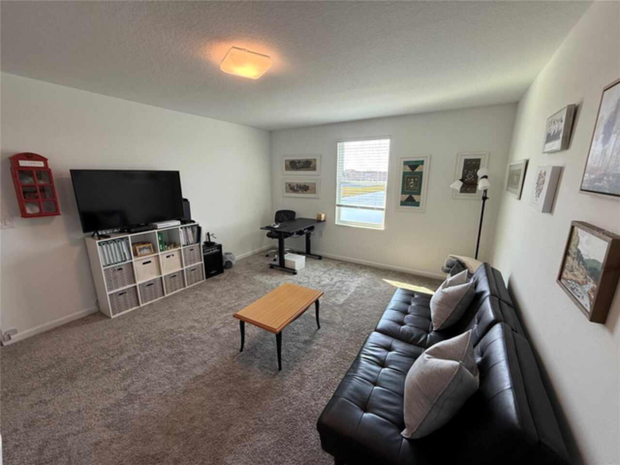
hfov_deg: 102.1
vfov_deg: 85.7
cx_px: 310
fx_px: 251
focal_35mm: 14
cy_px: 232
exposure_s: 1/120
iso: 125
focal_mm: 2.22
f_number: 2.2
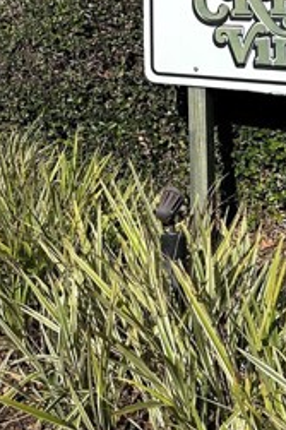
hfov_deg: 19.6
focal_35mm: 69
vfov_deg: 27.1
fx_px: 823
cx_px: 98
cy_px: -33
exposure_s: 1/5319
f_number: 1.5
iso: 50
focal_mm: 5.7
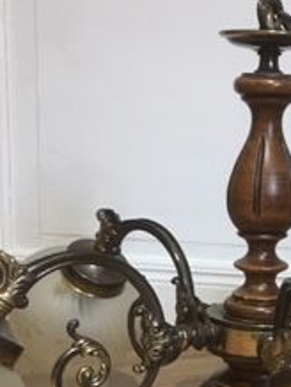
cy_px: 328
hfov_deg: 17.2
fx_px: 951
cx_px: 247
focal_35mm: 85
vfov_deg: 22.6
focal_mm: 4.15
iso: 400
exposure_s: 1/17
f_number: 2.2
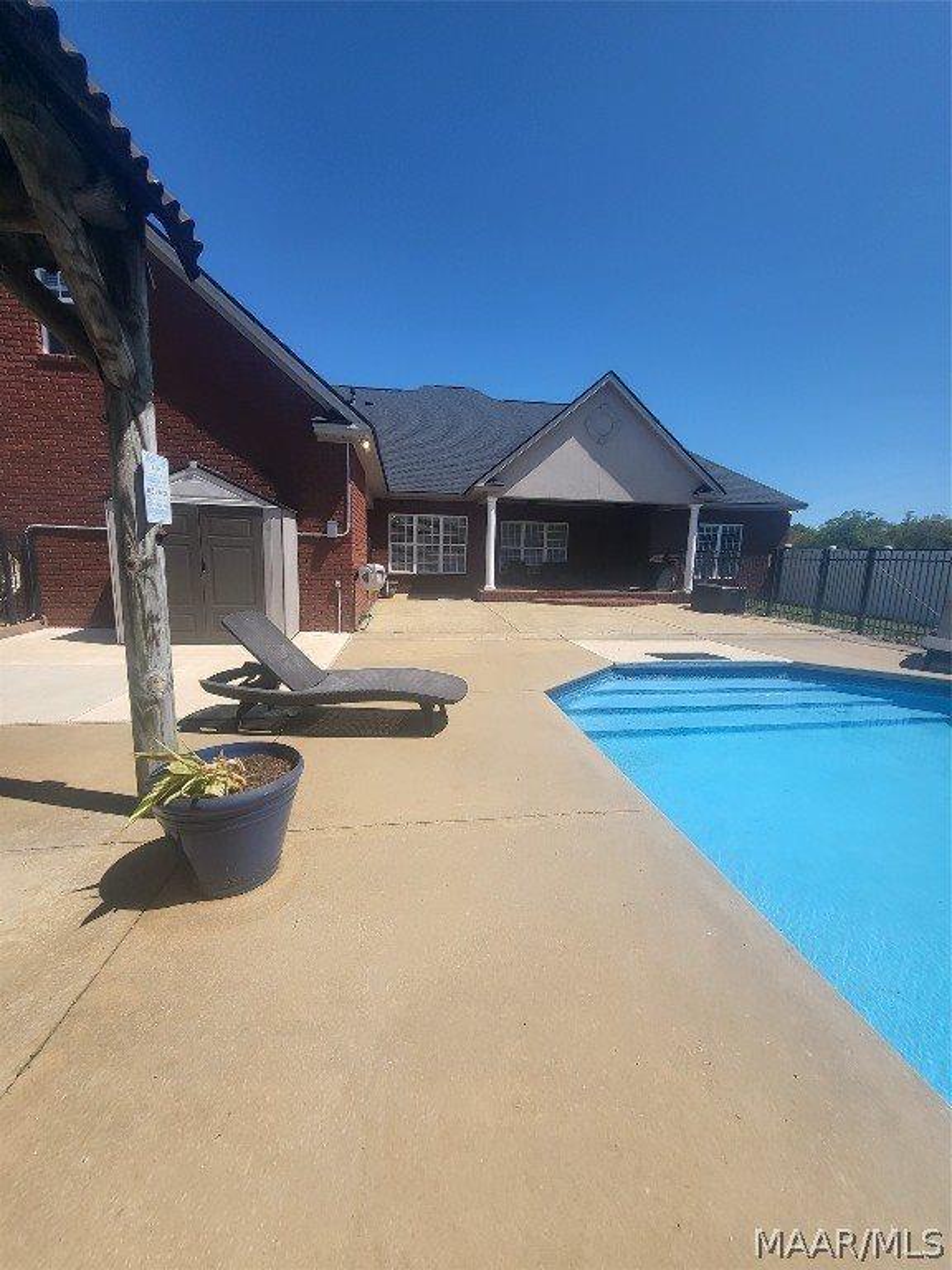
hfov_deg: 89.9
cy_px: 635
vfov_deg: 106.2
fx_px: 477
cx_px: 476
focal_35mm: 13
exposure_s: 1/1325
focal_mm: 1.74
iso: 32
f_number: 2.2
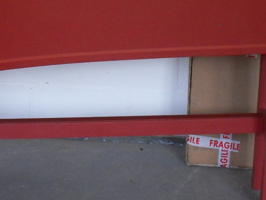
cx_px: 66
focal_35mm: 99
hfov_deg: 19.7
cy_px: -16
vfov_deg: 14.6
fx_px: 760
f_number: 3.7
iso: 160
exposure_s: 1/30
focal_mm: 5.6
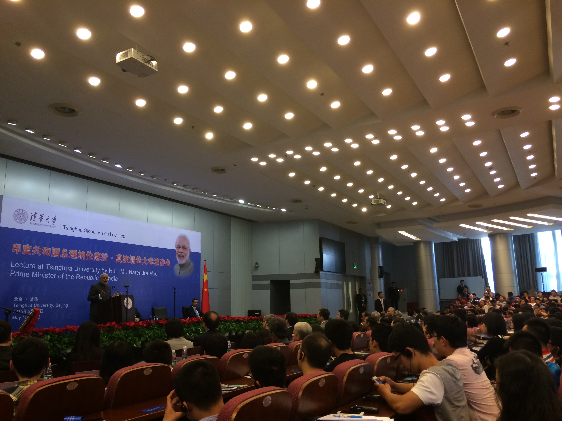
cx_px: 281
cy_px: 210
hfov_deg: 61.7
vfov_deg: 48.2
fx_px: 471
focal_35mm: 29
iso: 80
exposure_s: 1/33
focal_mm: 4.15
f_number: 2.2
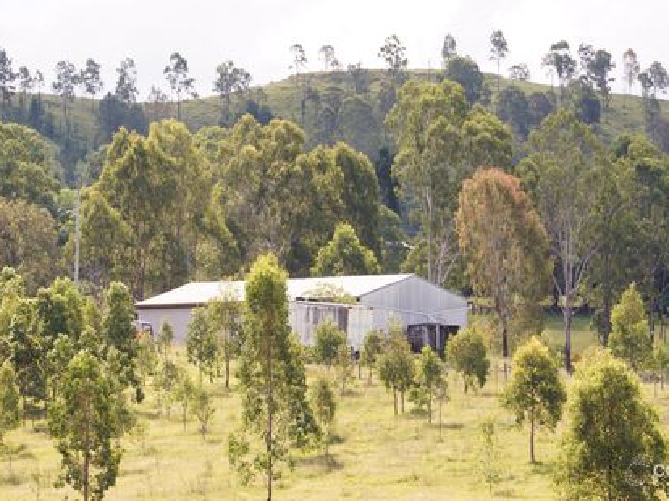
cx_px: 375
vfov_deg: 6.6
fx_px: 4365
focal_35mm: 226
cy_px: 250
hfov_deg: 8.8
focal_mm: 138
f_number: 11
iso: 100
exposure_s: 1/80
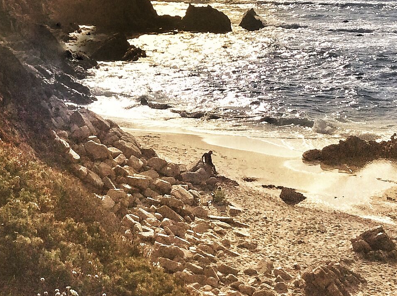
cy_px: 6
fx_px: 916
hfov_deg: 24.0
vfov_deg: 18.0
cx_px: 67
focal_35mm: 80
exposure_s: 1/8197
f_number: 2.4
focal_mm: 3.3
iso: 32
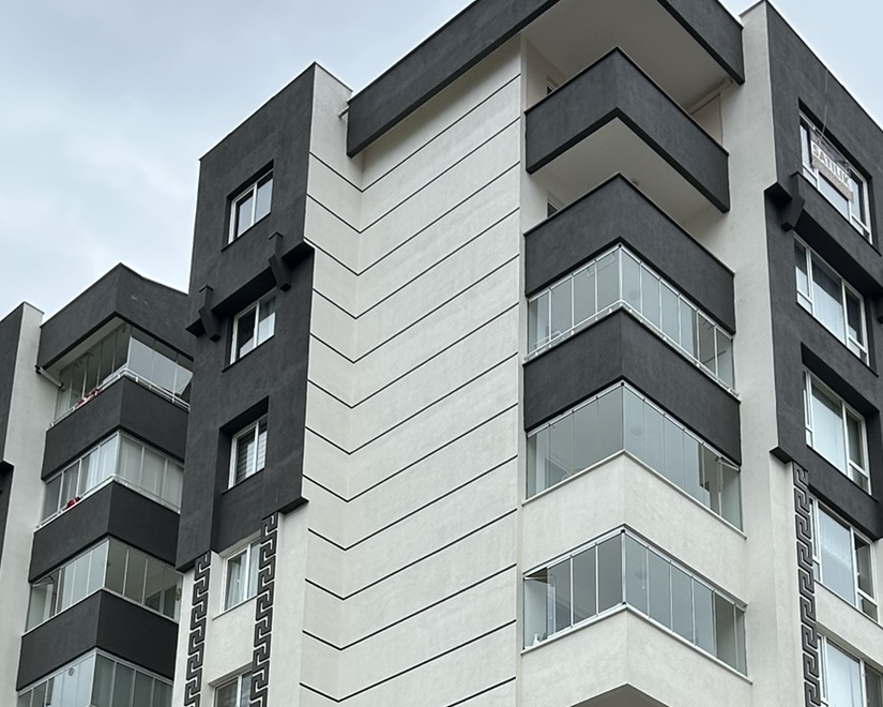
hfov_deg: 30.0
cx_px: 511
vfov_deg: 22.3
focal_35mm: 63
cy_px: 852
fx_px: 1646
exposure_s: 1/1972
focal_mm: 5.7
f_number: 1.5
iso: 50
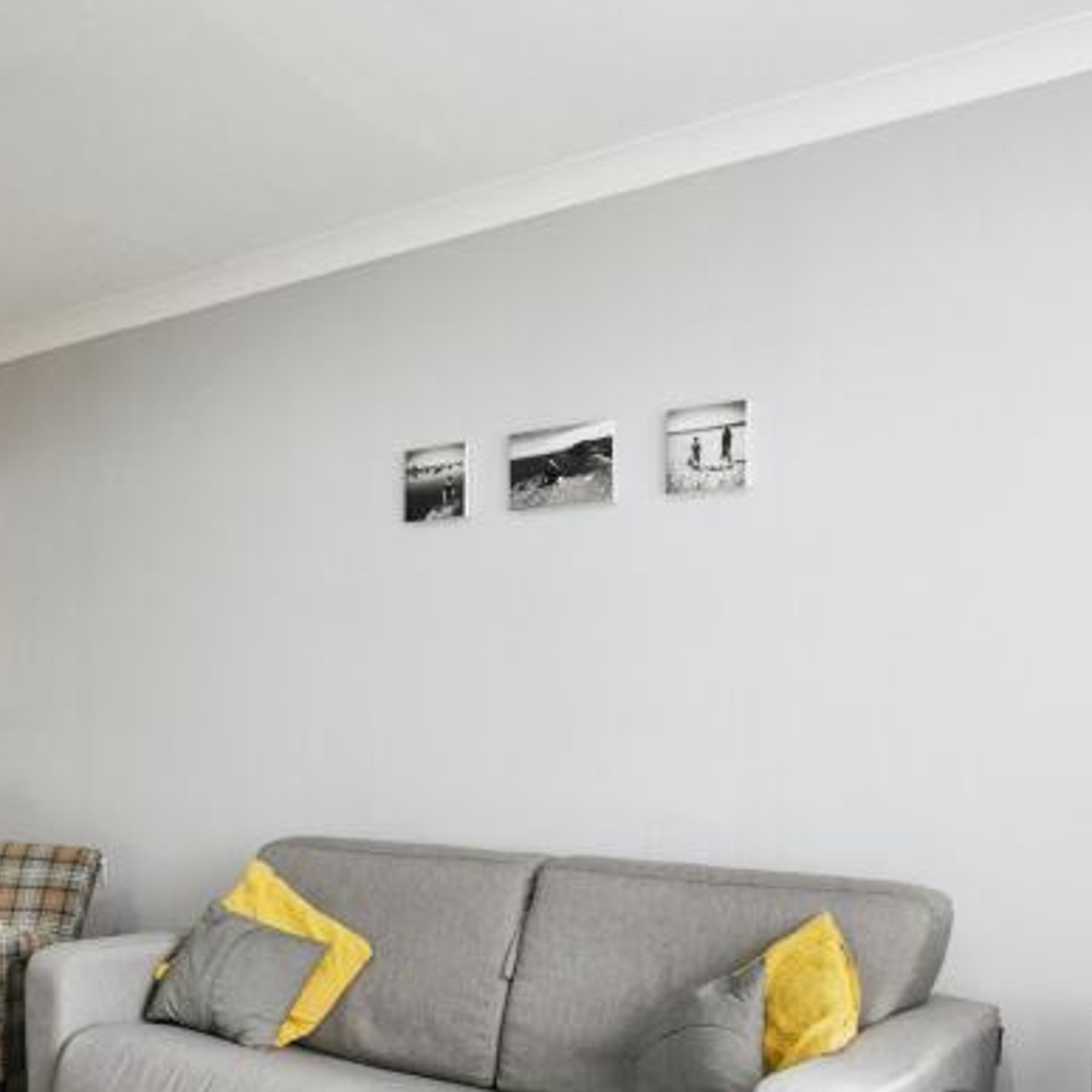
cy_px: 724
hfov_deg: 45.4
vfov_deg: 45.4
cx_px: 370
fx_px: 1285
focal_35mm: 36
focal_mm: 16
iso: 2000
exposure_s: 1/40
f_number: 9
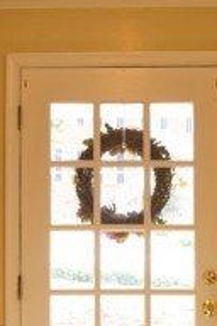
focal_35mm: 100
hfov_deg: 13.7
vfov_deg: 20.2
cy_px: 248
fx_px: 904
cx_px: 98
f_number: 8
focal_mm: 25
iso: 100
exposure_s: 1/3
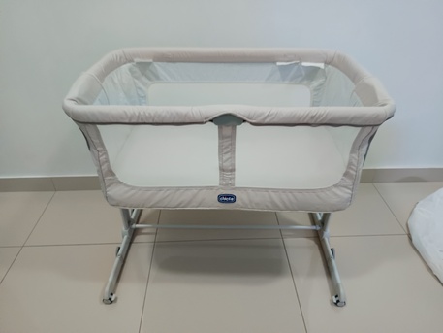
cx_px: 222
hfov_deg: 71.6
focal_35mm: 24
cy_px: 166
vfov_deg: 56.8
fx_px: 307
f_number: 1.7
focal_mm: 5.31
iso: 2268
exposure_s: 1/20
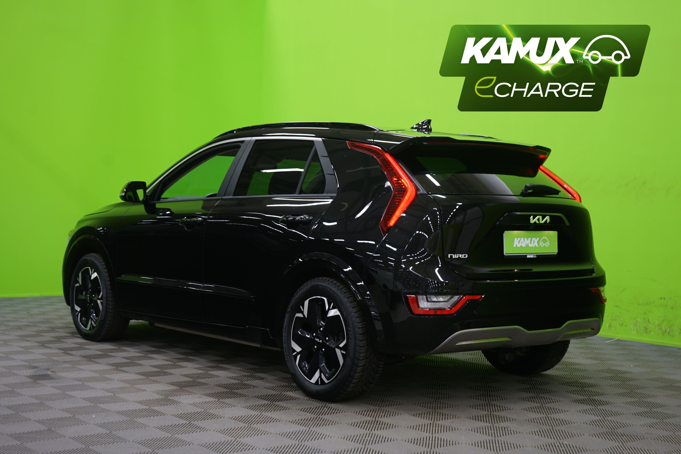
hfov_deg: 40.3
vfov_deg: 27.5
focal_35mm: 49
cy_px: 227
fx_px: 927
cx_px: 340
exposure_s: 1/8
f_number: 4.5
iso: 400
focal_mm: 49
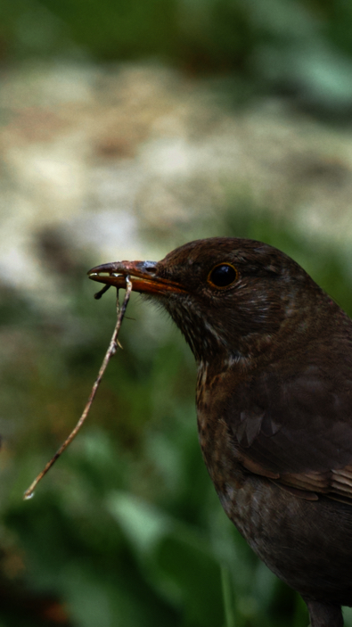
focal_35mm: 671
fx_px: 11143
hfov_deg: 1.8
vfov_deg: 3.2
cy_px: 435
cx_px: 343
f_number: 5
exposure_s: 1/1000
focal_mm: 200
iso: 1250
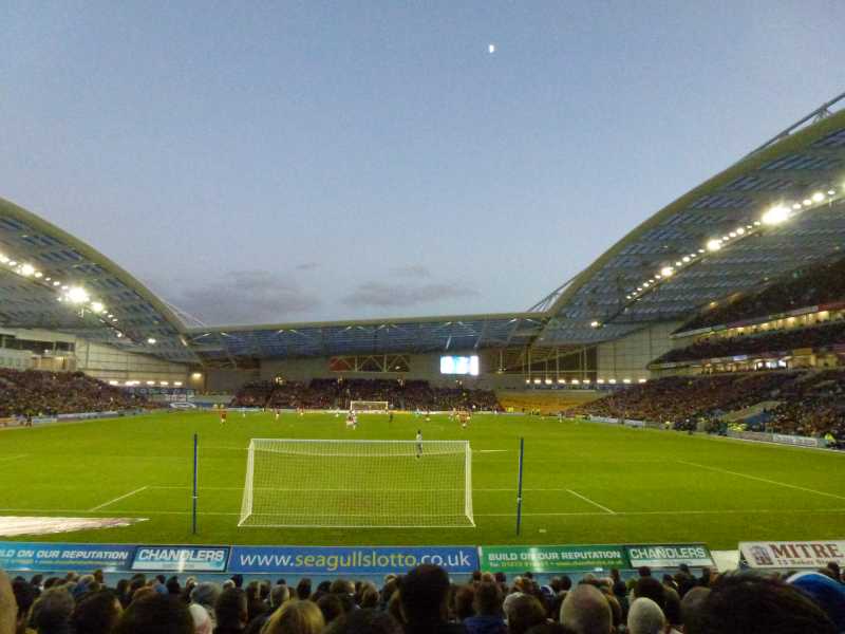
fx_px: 586
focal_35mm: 24
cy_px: 317
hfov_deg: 71.6
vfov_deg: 56.8
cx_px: 422
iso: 1600
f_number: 4
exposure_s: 1/160
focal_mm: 4.3
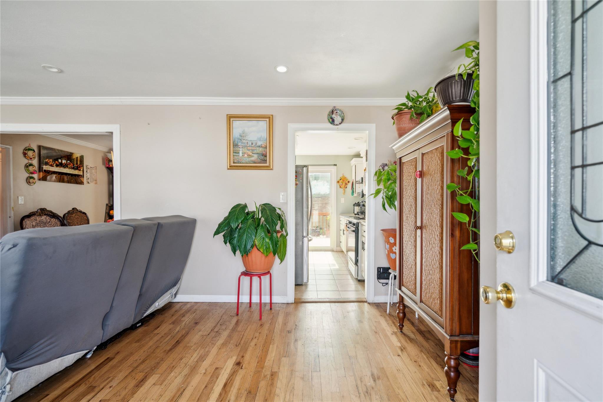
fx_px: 268
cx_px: 302
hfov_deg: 96.7
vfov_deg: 73.7
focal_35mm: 16
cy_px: 201
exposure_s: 1/80
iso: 500
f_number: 5.6
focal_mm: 16
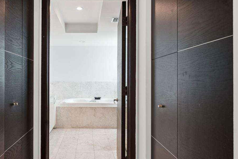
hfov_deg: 70.3
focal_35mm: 25
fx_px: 165
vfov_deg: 51.3
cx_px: 88
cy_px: 79
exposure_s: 1/10
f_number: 9
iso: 200
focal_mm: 14
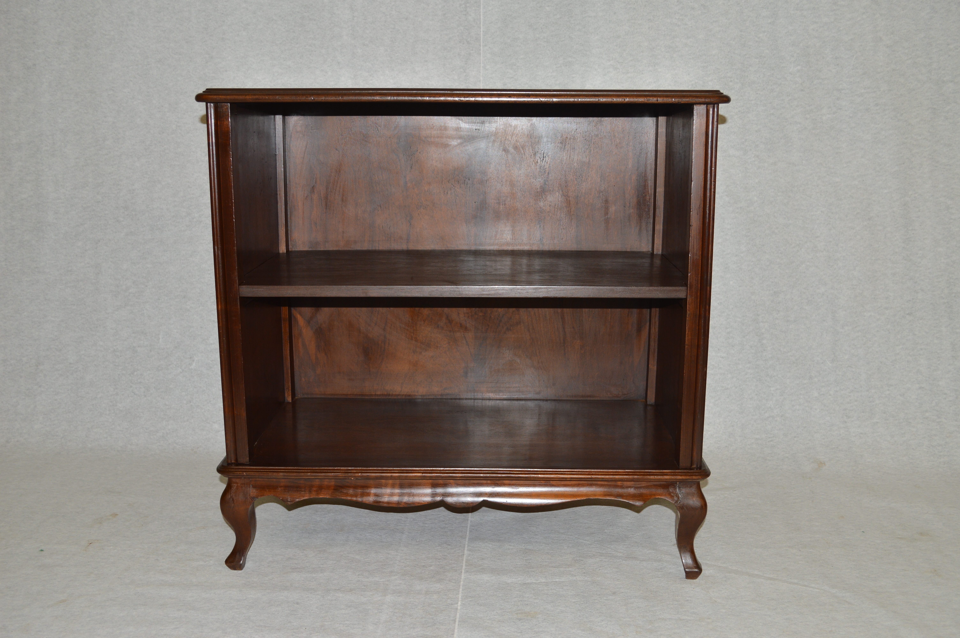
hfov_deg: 53.2
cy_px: 319
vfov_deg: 36.8
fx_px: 959
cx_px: 480
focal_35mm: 36
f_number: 5.6
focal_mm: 24
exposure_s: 1/50
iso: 200
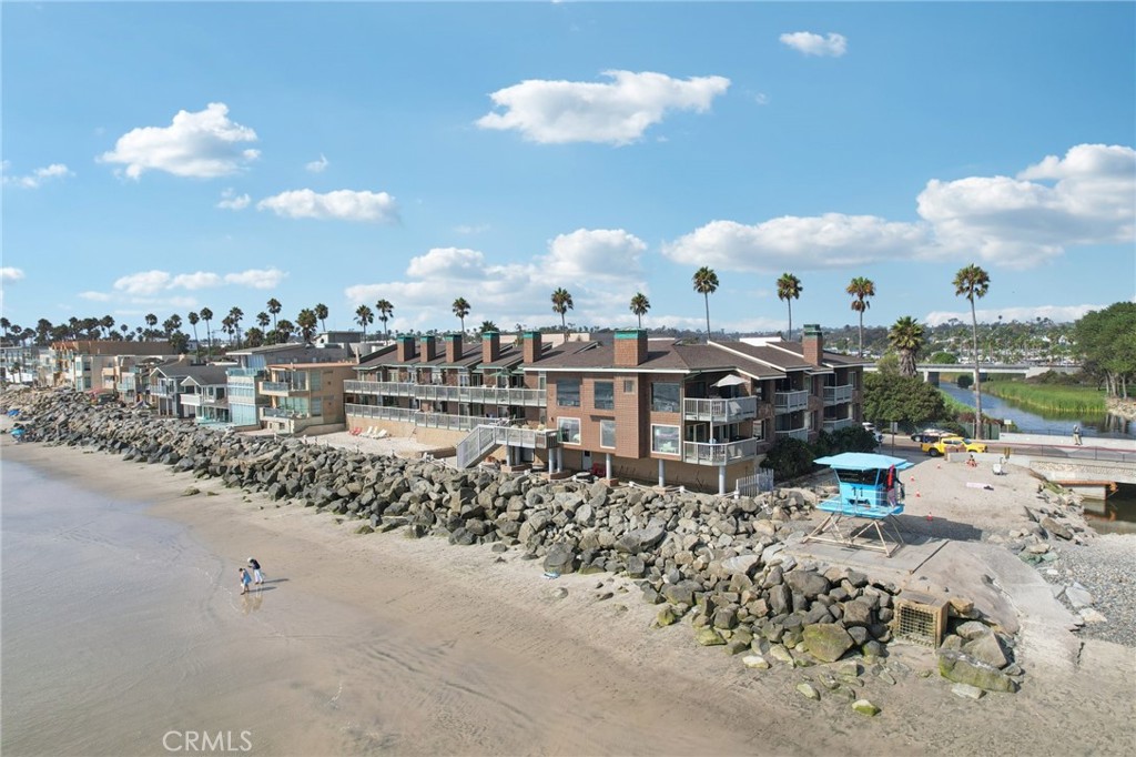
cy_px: 378
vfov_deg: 57.2
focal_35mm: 22
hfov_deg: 78.6
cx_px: 568
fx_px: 694
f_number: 2.8
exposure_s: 1/2000
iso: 100
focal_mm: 8.38
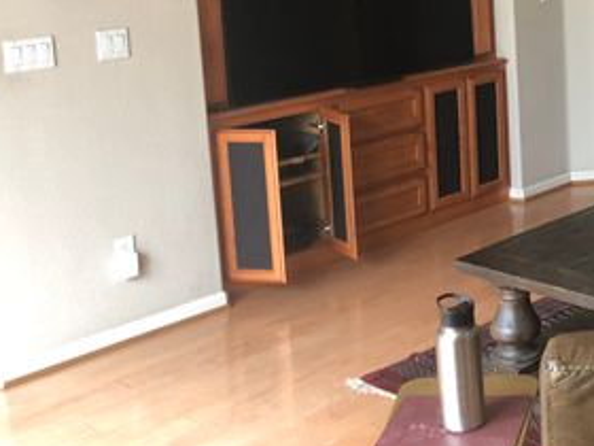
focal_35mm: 60
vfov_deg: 23.7
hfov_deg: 29.5
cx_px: 630
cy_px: 34
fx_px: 1030
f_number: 1.8
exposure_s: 1/15
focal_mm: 4
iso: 50
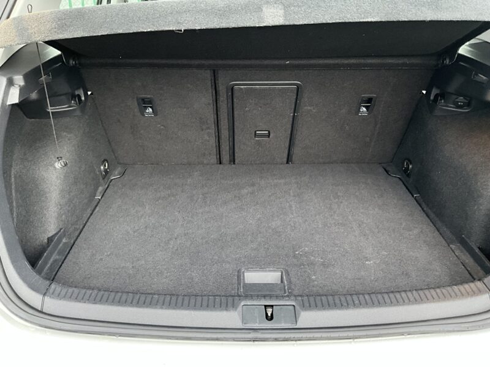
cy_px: 184
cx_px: 245
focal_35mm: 29
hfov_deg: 61.7
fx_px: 411
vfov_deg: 48.2
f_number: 1.8
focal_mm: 3
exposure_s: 1/60
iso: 125
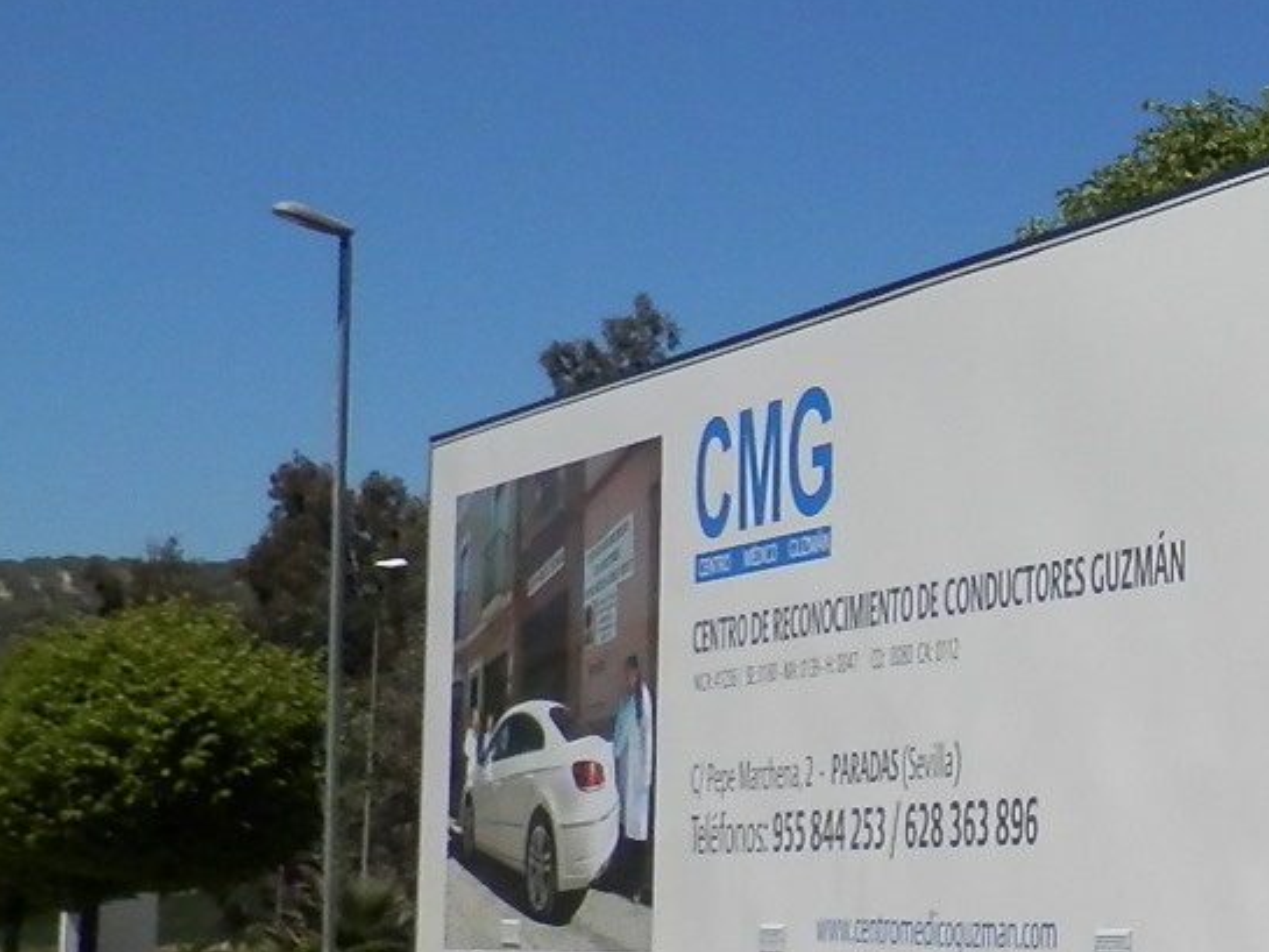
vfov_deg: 15.6
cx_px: 2377
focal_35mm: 94
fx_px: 3447
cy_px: 805
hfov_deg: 16.8
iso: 80
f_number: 8.7
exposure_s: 1/400
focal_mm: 4.5
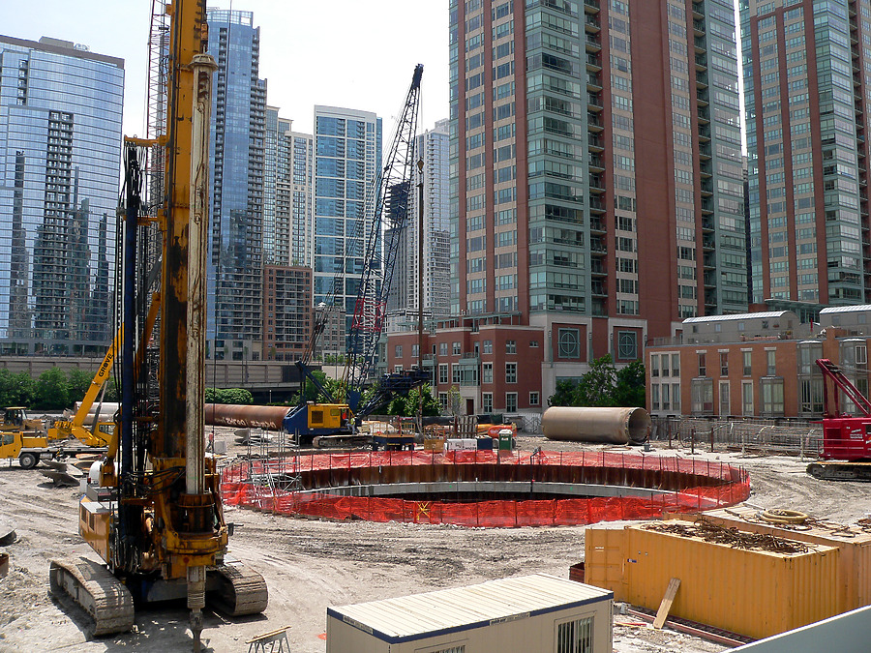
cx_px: 436
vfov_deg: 39.7
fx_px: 906
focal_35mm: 36
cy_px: 326
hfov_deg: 51.4
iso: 80
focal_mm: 6
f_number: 4
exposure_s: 1/640
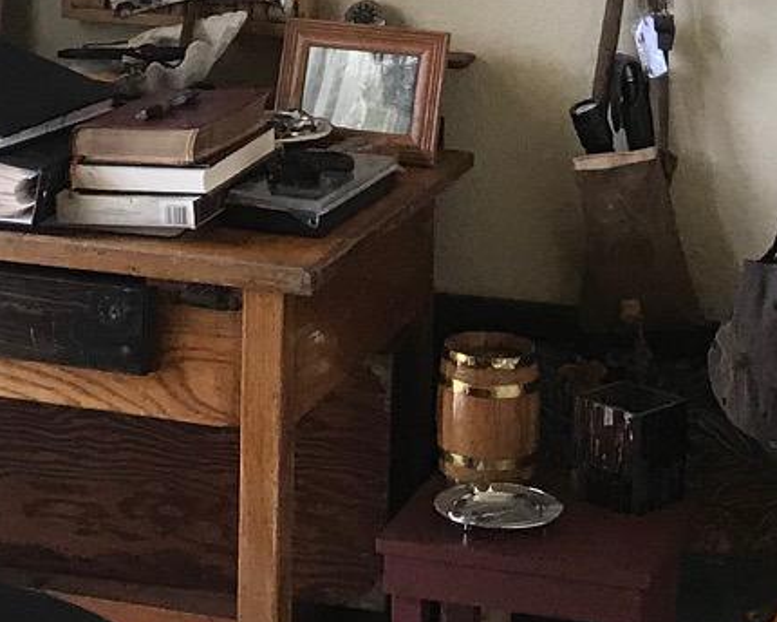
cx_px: 271
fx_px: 2944
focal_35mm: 128
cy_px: -392
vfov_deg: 11.4
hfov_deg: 15.0
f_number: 1.8
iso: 20
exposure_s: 1/30
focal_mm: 3.99
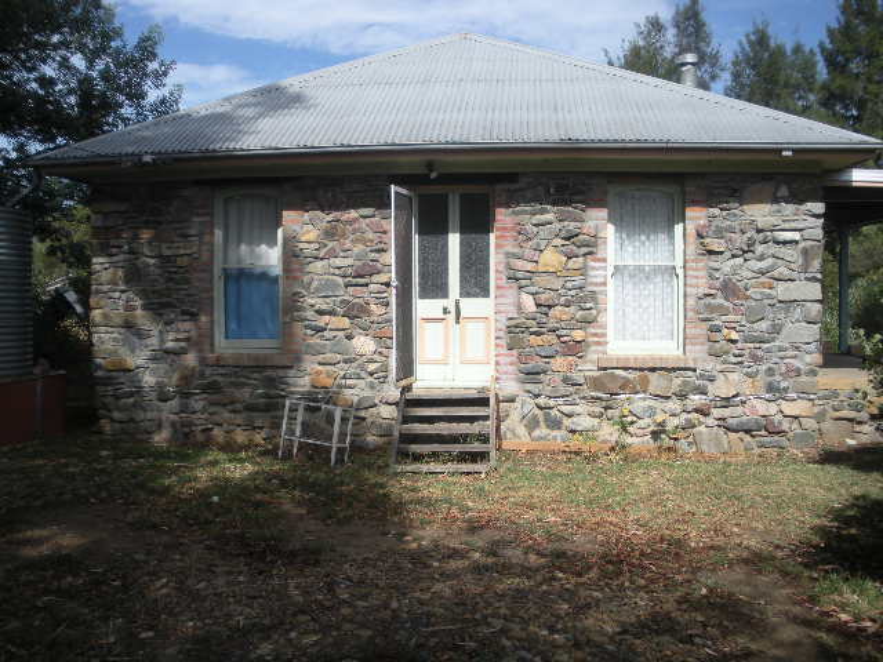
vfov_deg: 39.7
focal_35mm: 36
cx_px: 442
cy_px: 331
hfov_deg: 51.4
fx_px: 918
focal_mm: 6.3
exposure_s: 1/737
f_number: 3.5
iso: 64
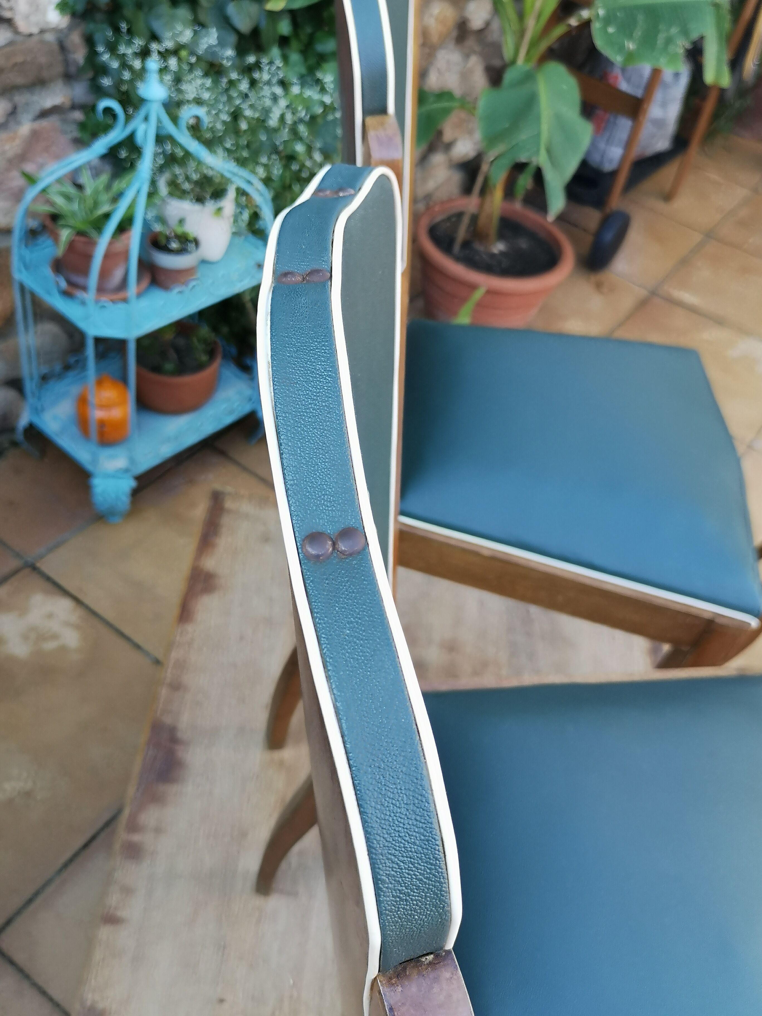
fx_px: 881
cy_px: 508
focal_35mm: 30
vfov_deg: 60.0
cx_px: 381
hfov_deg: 46.8
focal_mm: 5.58
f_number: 1.8
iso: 50
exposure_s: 1/100
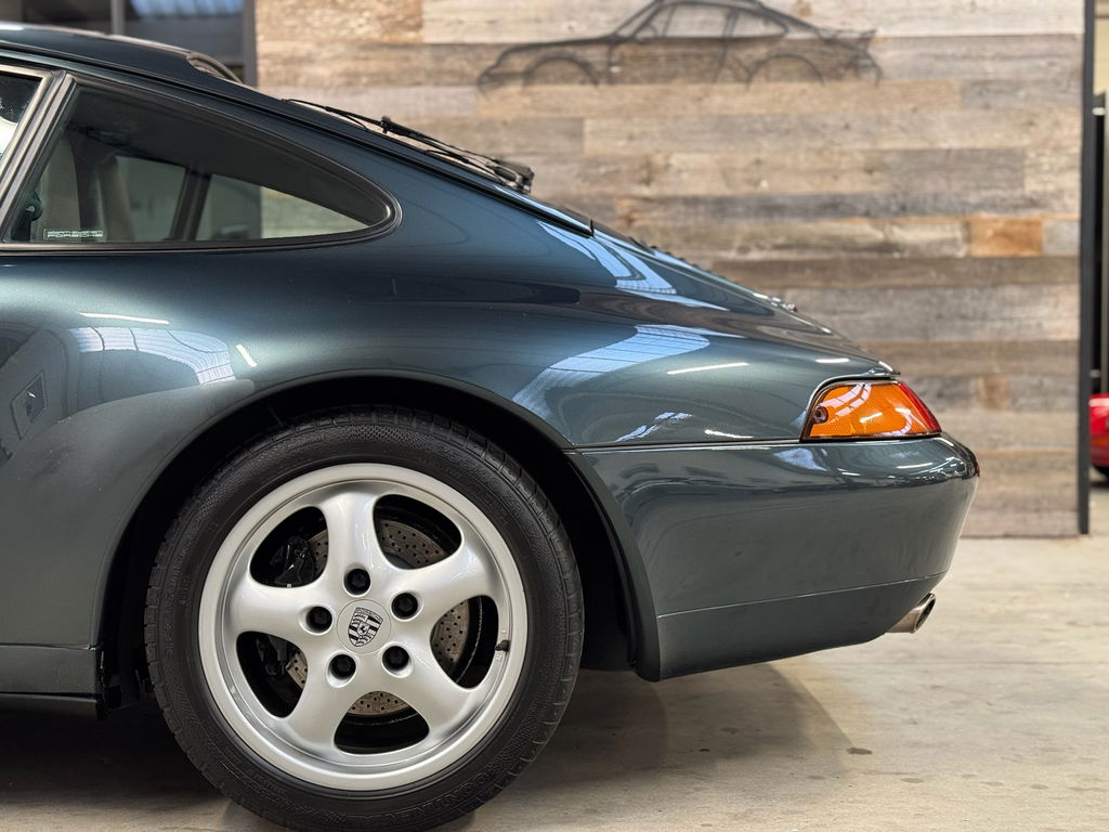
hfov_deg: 39.7
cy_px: 416
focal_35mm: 48
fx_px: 1538
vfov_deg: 30.3
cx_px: 554
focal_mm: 6.76
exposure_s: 1/33
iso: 250
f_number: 1.78
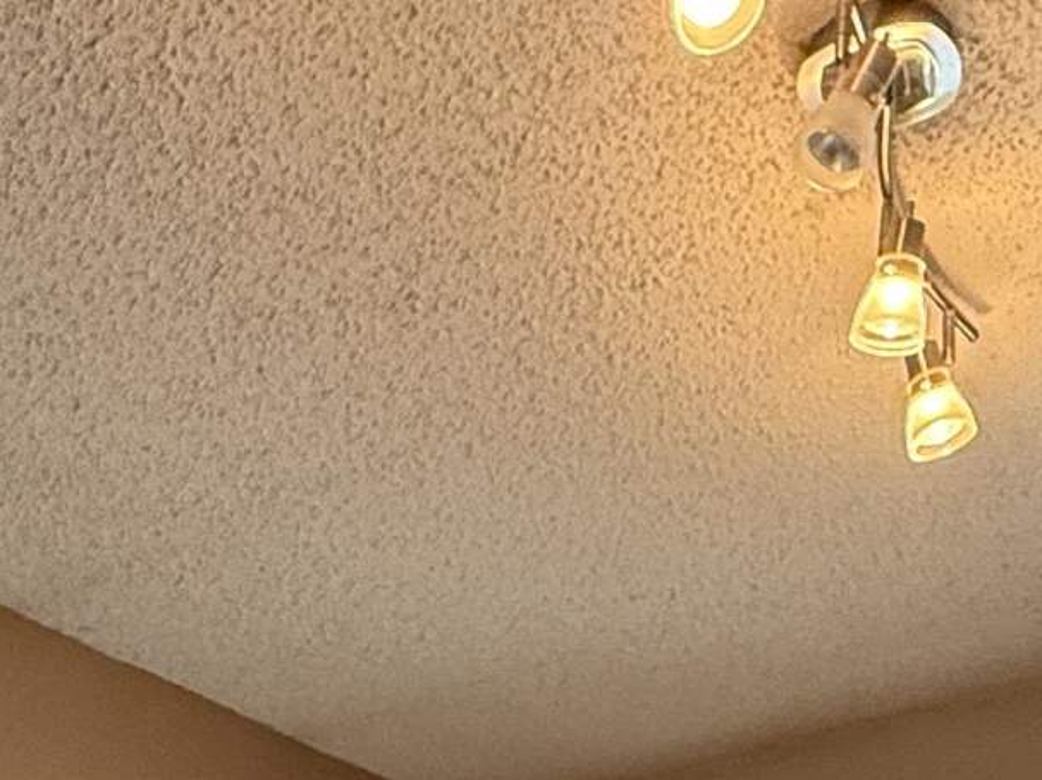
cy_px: 1594
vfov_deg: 15.9
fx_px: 2136
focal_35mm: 71
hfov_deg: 27.3
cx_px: 382
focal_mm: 2.22
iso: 320
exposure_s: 1/120
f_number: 2.2
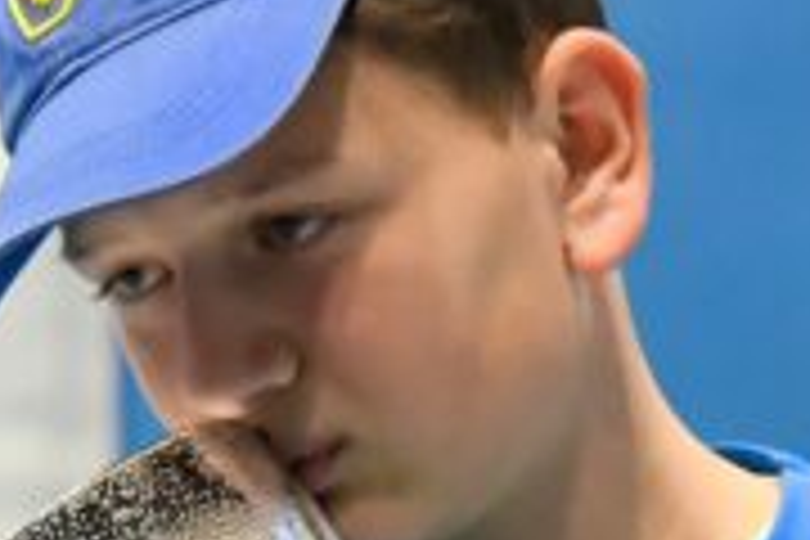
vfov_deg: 2.8
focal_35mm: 489
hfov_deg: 4.2
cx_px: -450
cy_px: 585
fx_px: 11002
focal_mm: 86
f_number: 4.5
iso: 2000
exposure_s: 1/80
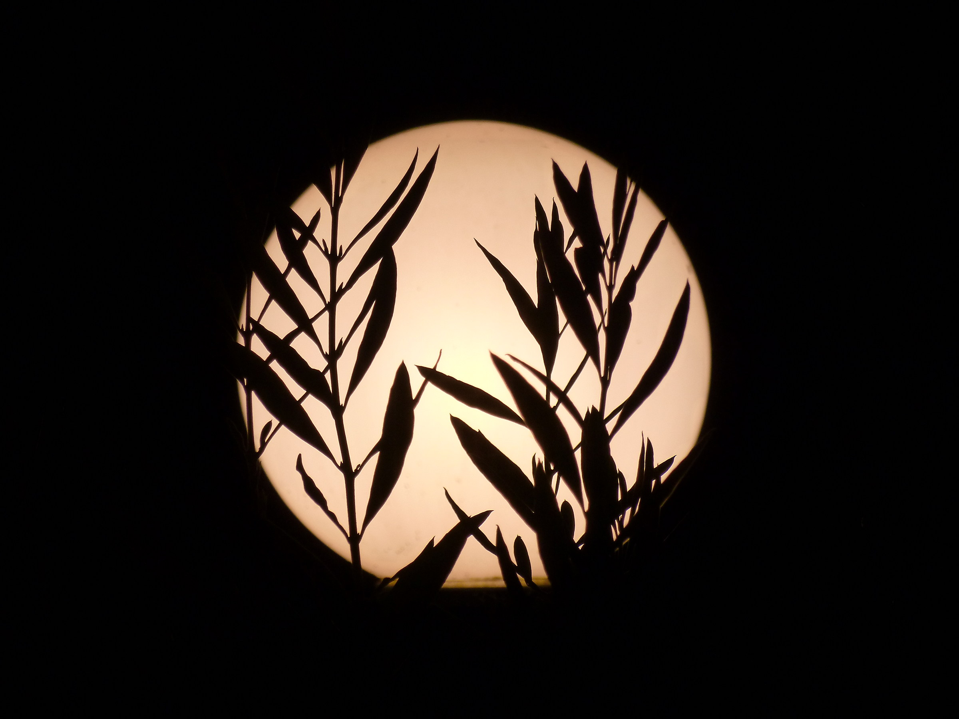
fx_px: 4460
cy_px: 360
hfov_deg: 12.3
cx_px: 480
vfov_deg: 9.2
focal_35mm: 161
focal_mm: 28.7
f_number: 5.3
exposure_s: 1/30
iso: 160
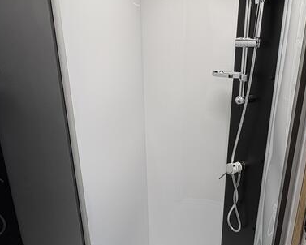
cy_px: 118
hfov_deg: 59.8
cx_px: 187
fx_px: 263
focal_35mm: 29
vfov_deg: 50.0
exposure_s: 1/99
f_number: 2.2
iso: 40
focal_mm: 2.22
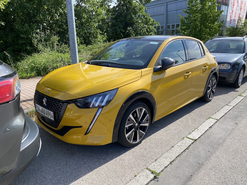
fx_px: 186
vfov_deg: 53.1
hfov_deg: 67.3
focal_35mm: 26
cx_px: 124
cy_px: 92
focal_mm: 4.25
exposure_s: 1/1377
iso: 32
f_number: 1.8
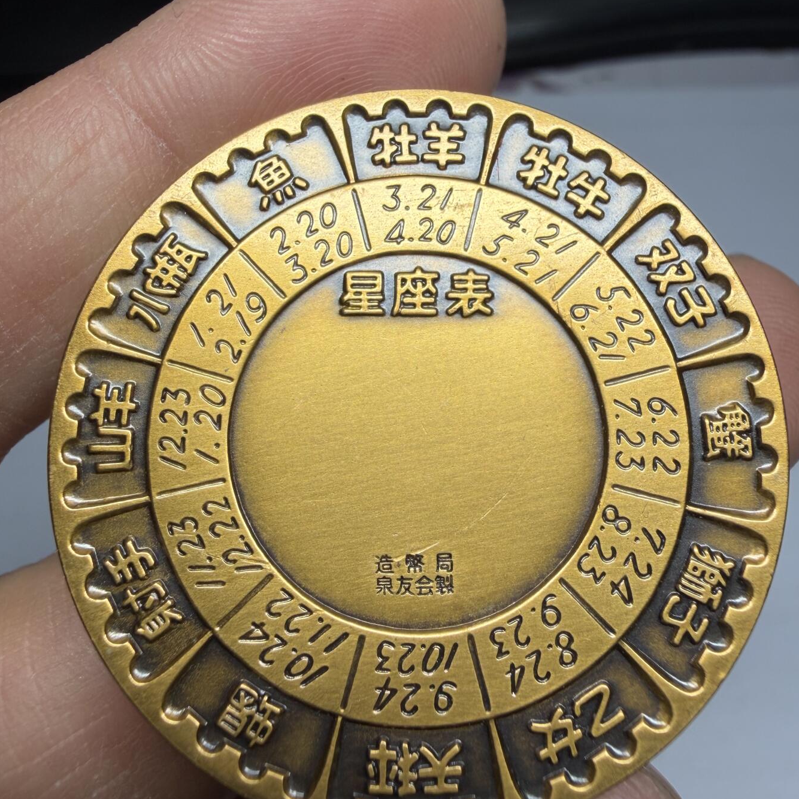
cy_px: 408
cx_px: 402
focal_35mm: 31
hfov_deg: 52.5
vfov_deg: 52.5
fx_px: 810
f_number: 2.2
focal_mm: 2.22
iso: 40
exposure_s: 1/189
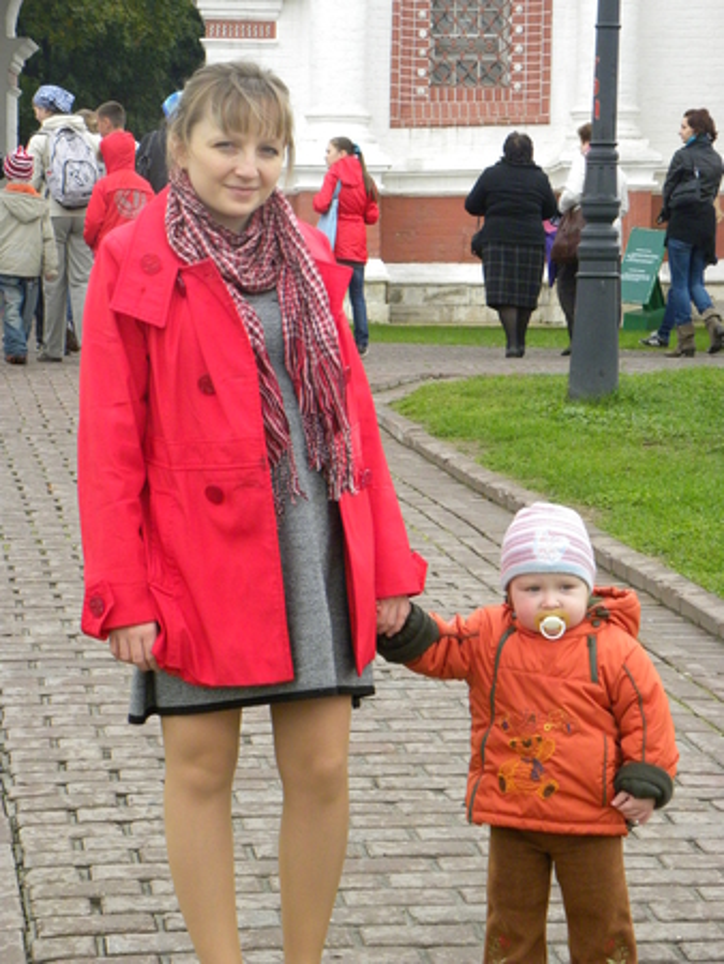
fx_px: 2925
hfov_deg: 14.1
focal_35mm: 105
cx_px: 362
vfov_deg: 18.7
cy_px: 482
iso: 392
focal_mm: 18.8
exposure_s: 1/318
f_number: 4
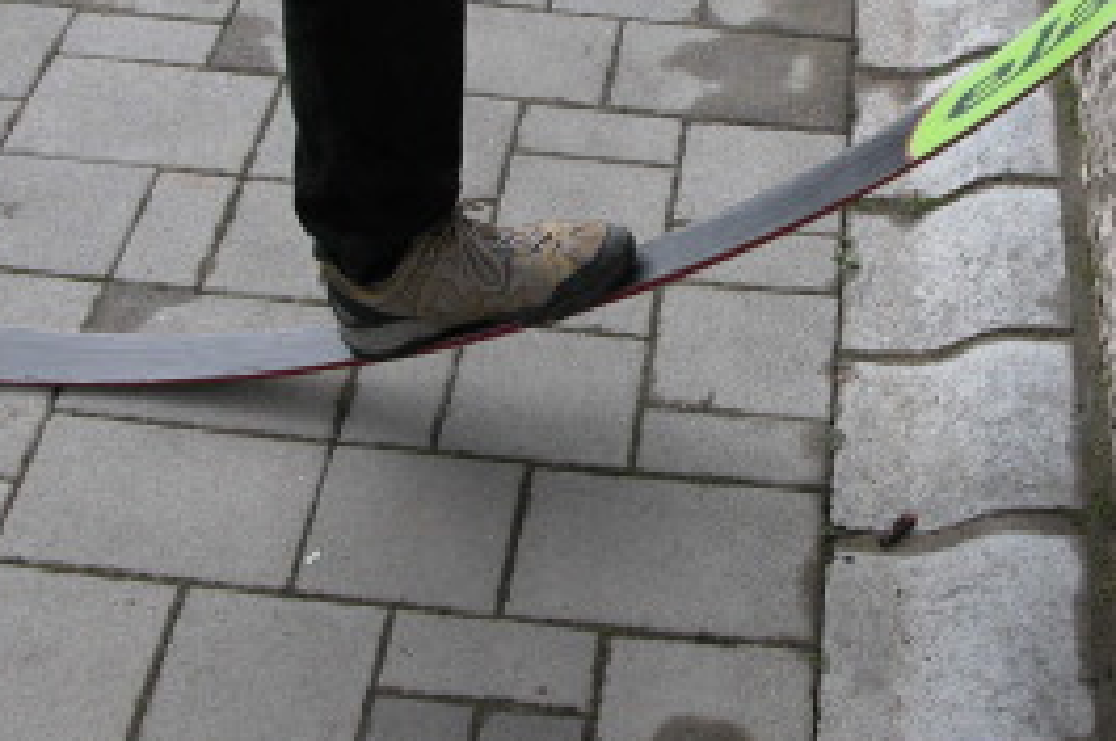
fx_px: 2043
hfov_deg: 30.3
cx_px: 754
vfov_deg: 20.3
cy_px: 147
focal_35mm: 66
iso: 100
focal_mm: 8.9
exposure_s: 1/119
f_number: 4
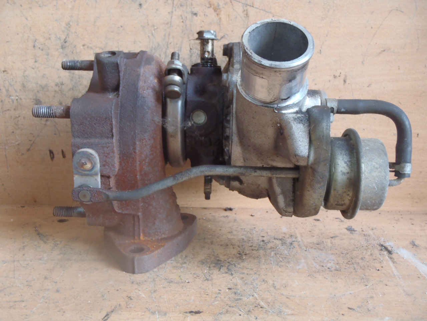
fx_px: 469
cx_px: 214
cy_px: 160
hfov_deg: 49.0
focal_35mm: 38
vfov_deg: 37.7
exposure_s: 1/13
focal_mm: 6.83
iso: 200
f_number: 4.6
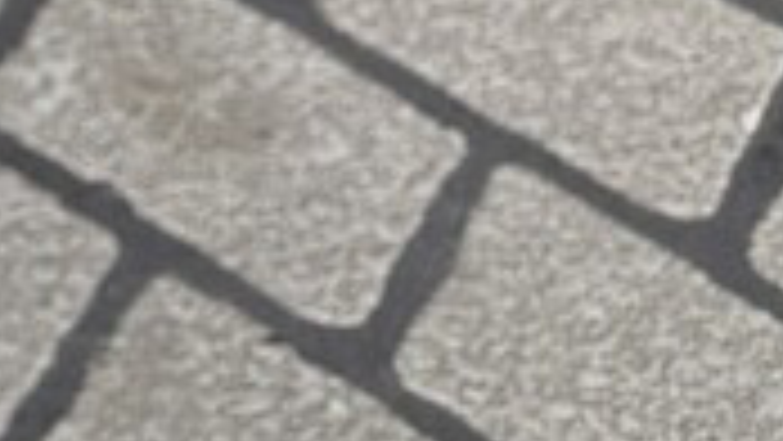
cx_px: -1235
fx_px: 3323
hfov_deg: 10.9
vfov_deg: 6.4
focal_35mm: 160
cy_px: -1197
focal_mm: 6.76
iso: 64
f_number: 1.78
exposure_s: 1/203
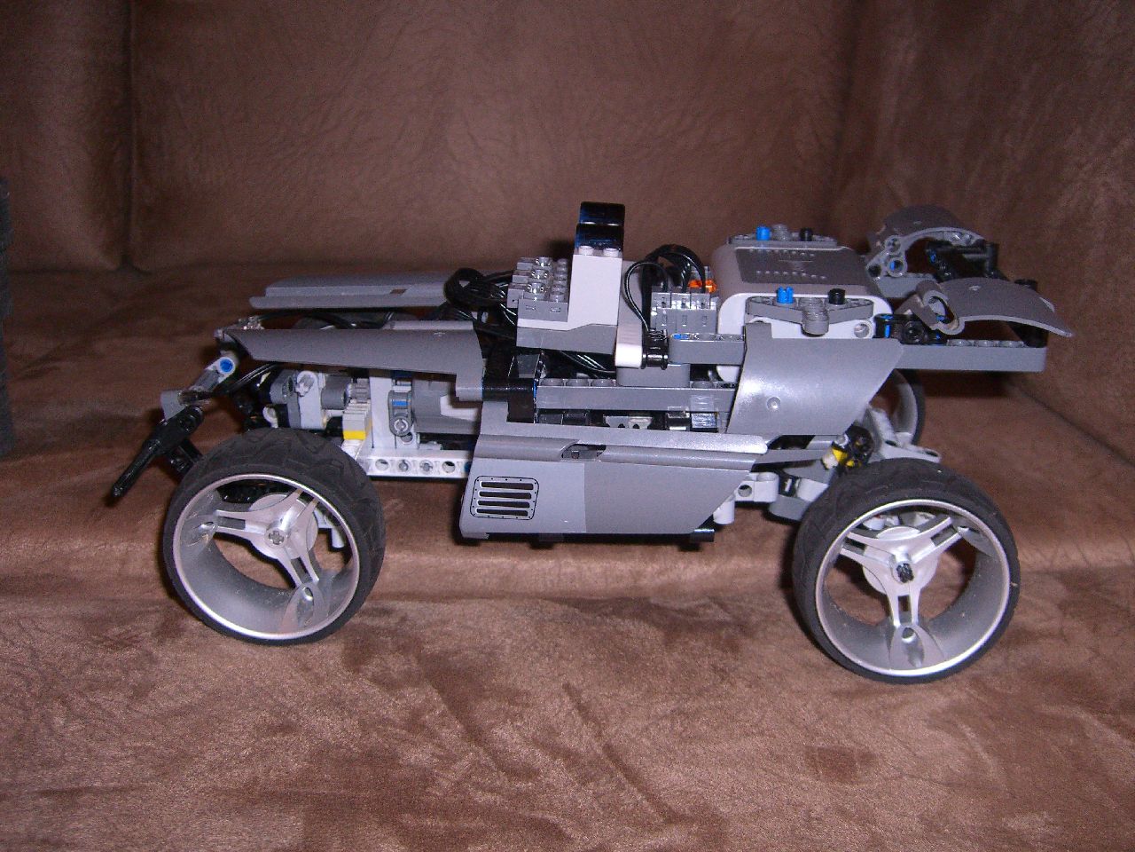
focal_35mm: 38
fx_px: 1246
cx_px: 568
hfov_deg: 49.0
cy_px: 426
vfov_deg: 37.7
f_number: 2.8
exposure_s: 1/60
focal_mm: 7.9
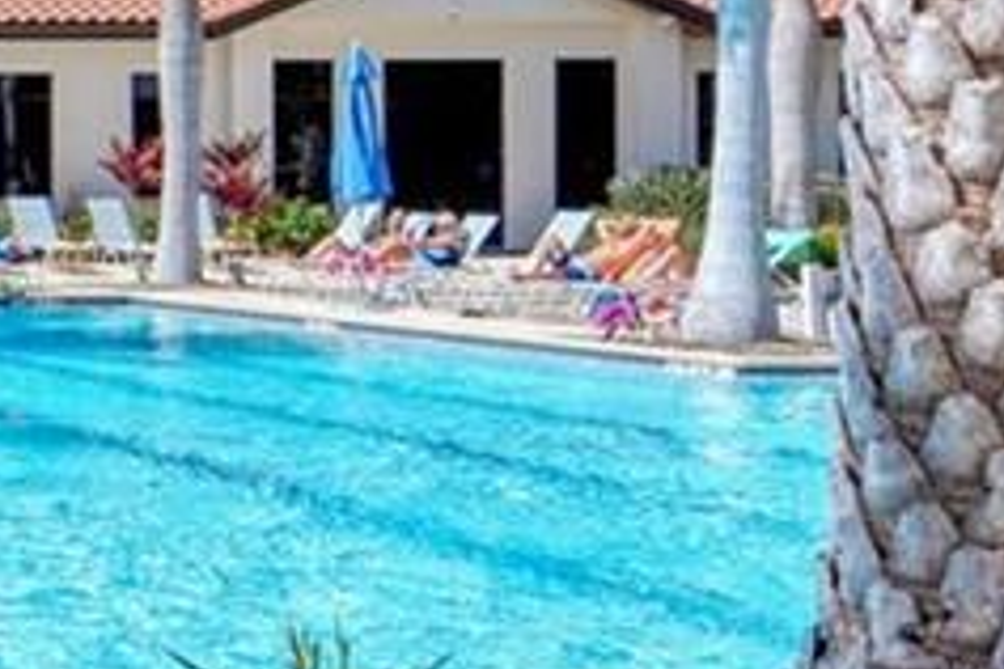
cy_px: 138
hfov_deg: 18.2
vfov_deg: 16.7
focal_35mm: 81
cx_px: -924
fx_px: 2259
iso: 125
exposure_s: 1/200
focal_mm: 12
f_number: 7.1
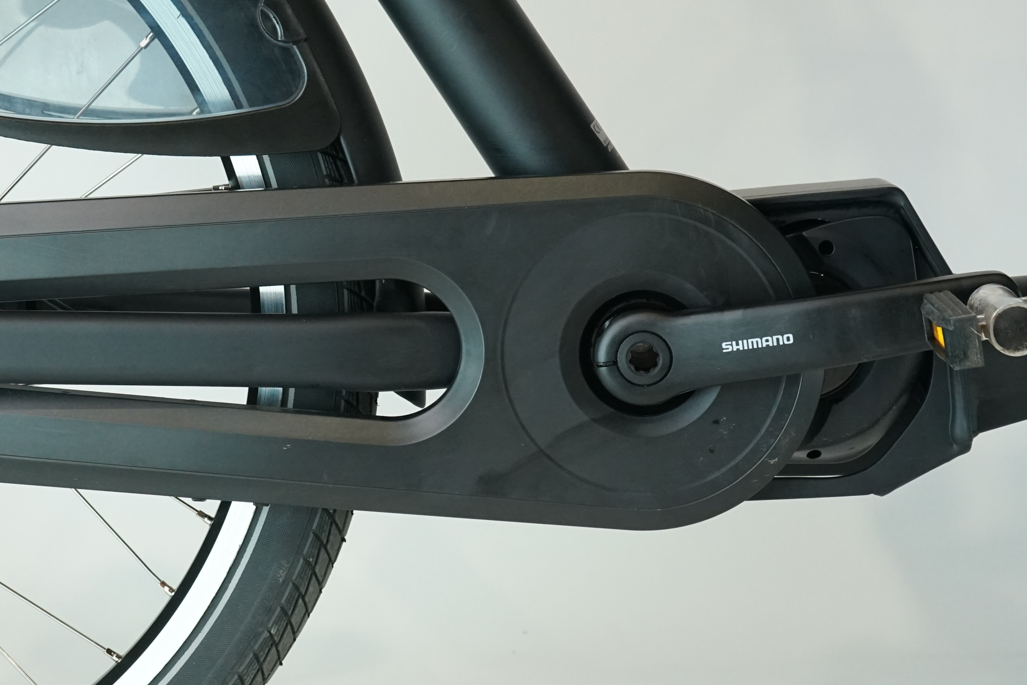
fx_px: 2567
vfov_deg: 15.2
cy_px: 262
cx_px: 302
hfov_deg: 22.5
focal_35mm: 90
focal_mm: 50
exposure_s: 1/200
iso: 2000
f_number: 6.3
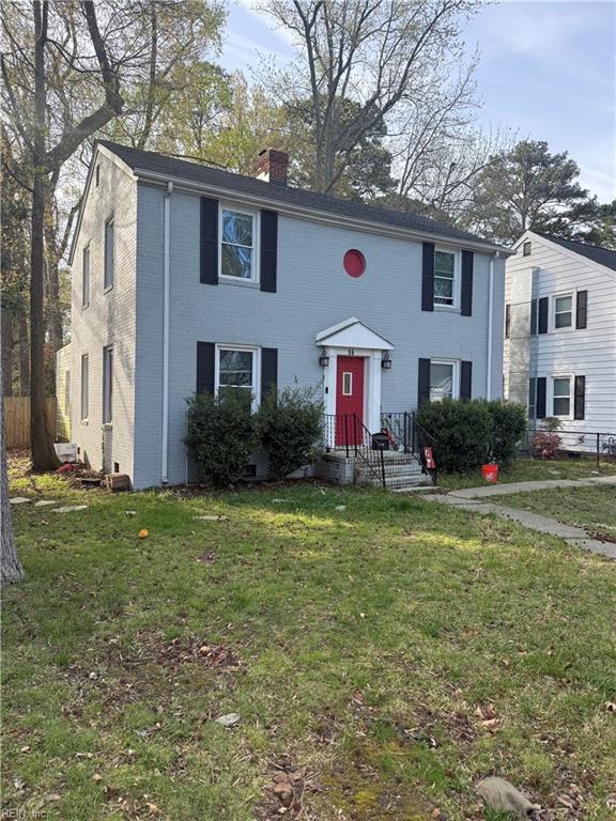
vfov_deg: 71.6
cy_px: 410
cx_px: 308
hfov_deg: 56.8
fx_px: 569
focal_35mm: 24
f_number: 1.78
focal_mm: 6.76
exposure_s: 1/943
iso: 100
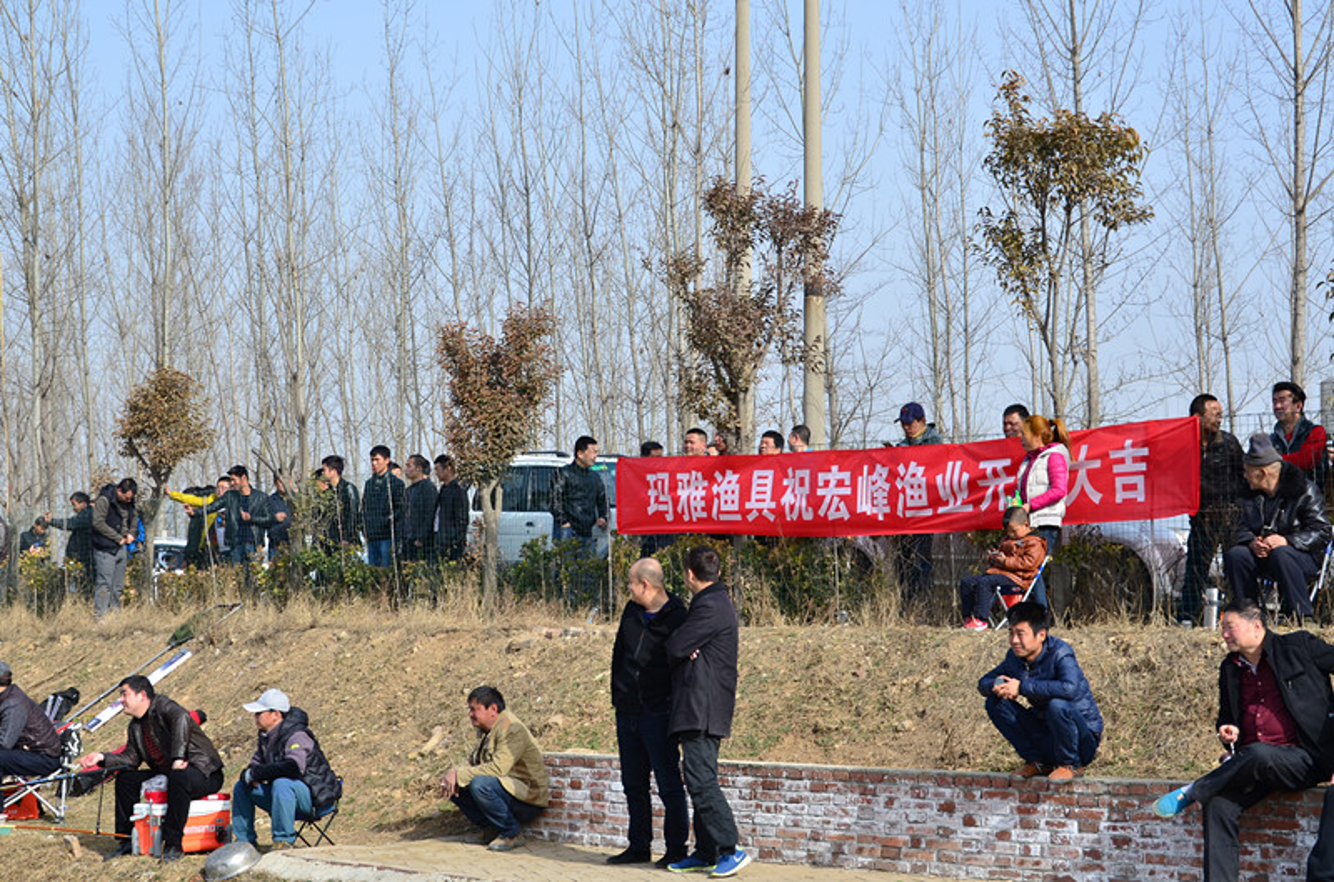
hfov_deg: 33.5
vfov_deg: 22.5
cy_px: 441
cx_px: 667
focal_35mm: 60
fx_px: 2218
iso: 100
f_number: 8
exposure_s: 1/250
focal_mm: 40
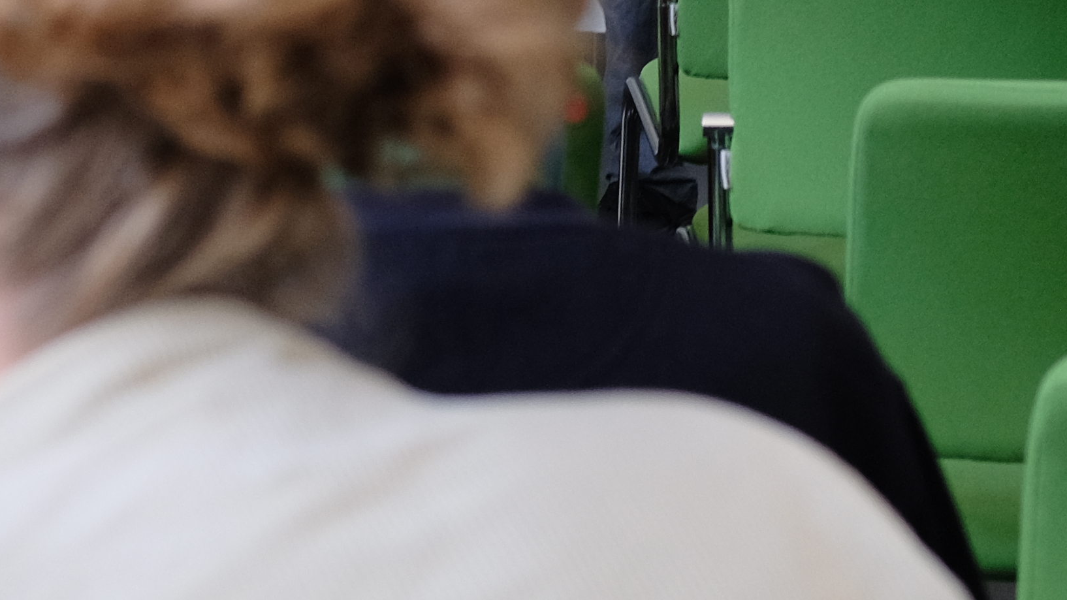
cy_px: -616
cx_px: 498
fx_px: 5658
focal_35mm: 200
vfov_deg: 5.9
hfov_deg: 10.8
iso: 800
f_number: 2.8
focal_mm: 33
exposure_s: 1/60
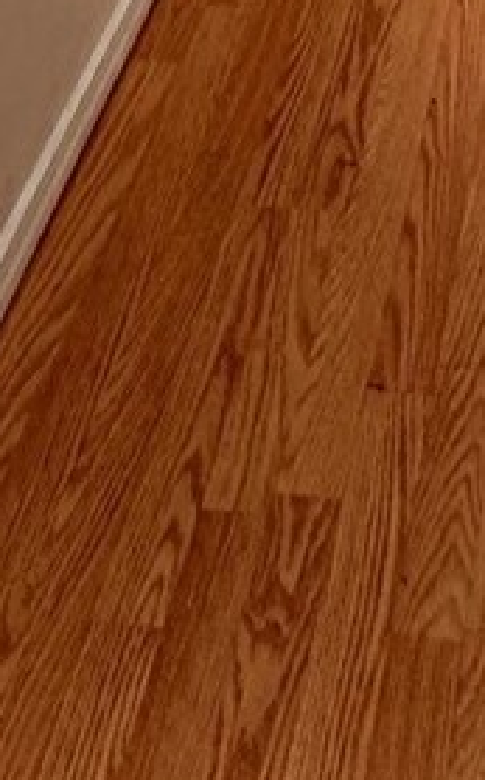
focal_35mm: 77
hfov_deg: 16.3
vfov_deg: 15.5
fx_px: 1634
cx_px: 547
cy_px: -1047
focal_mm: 2.22
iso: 320
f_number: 2.2
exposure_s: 1/60
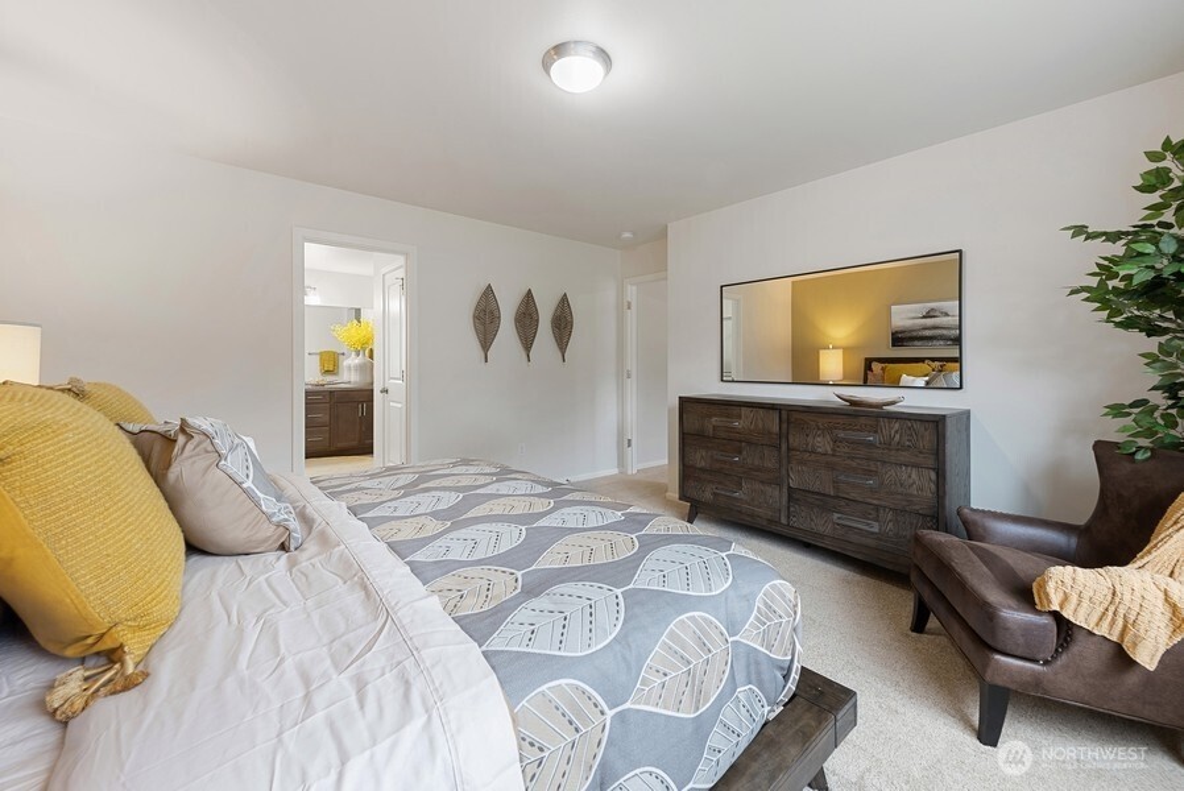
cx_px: 592
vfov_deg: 81.3
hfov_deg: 104.2
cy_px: 396
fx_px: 461
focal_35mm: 14
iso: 200
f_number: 8
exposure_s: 1
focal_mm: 14
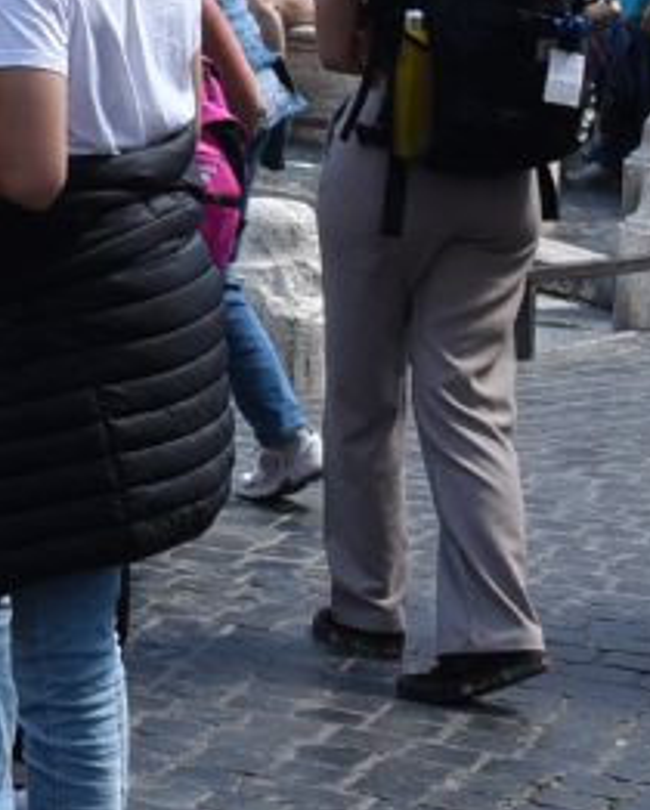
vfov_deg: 10.6
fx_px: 4227
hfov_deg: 7.7
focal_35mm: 176
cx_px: -1241
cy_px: -379
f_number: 10
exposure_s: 1/200
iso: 640
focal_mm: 24
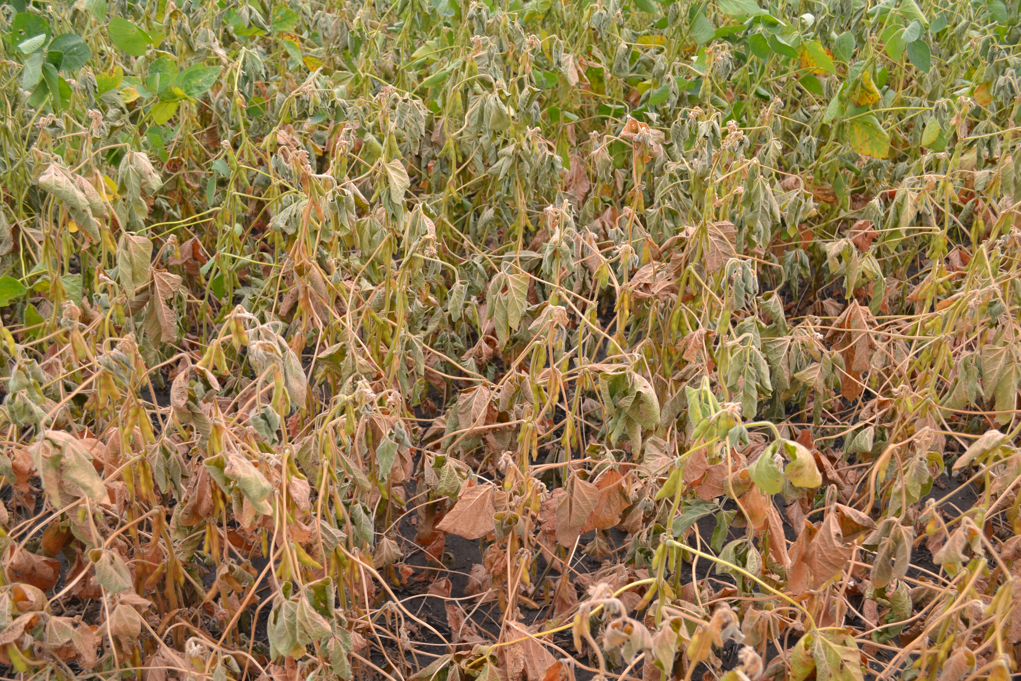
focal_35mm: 33
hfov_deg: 57.2
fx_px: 936
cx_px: 510
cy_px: 340
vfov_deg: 40.0
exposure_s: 1/125
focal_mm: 22
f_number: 5.6
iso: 125
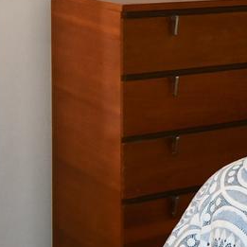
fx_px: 969
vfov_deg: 14.4
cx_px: 339
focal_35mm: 120
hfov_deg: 13.9
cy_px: 42
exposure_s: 1/60
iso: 250
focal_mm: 12
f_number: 4
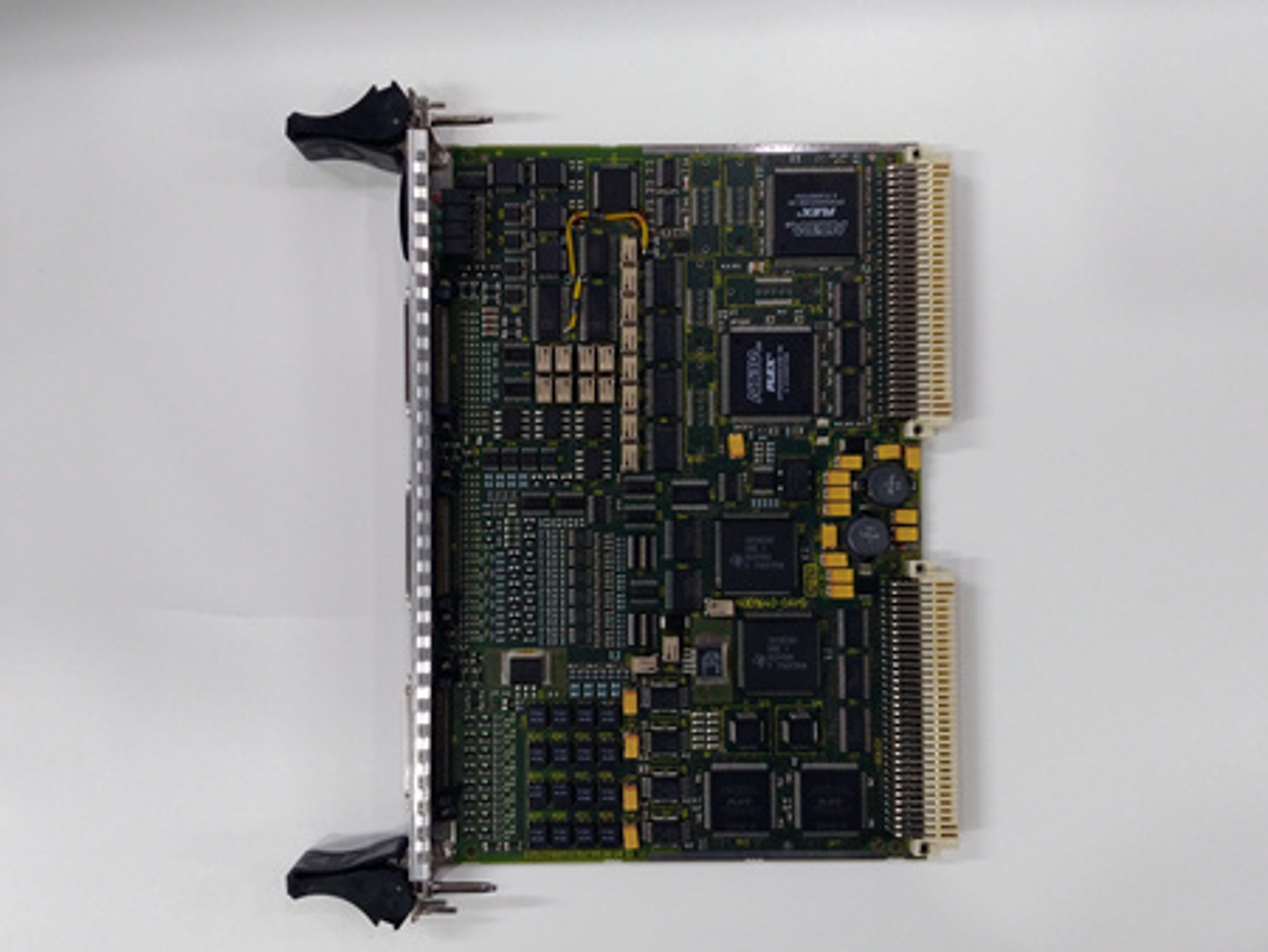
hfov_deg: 59.9
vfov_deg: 46.8
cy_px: 477
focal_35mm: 30
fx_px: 1100
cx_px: 611
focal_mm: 3.79
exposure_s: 1/33
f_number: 2
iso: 224
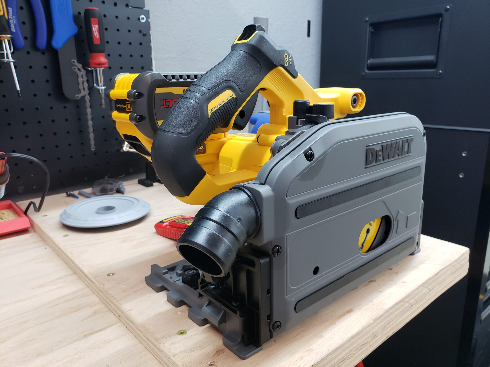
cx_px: 245
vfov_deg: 53.1
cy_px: 184
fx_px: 368
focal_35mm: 26
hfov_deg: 67.3
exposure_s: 1/24
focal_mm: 4.3
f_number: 2.4
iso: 250
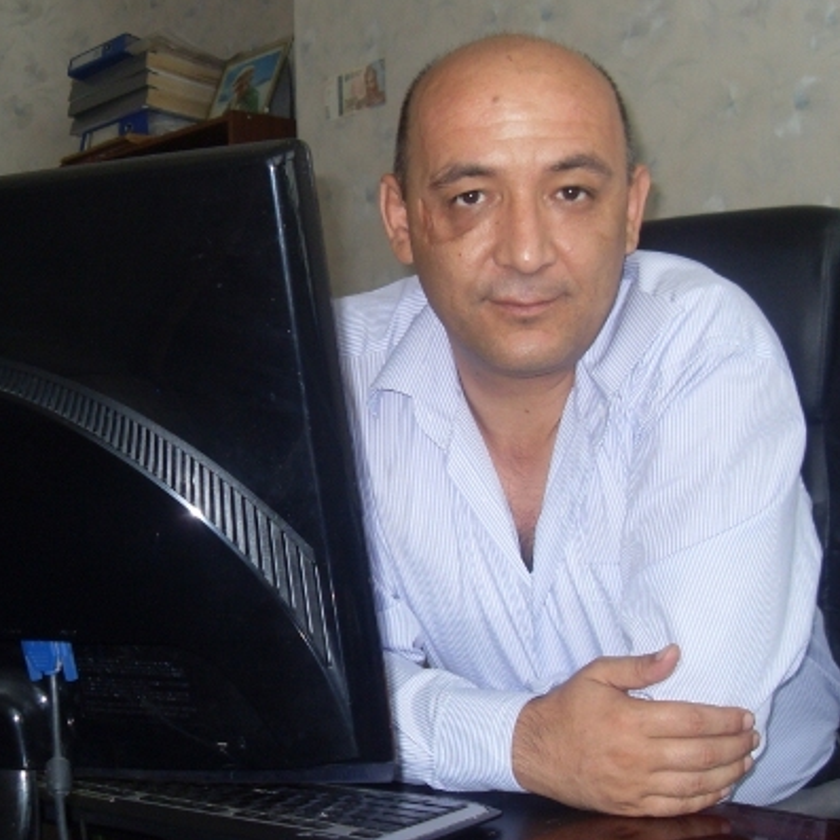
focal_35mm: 44
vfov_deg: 38.3
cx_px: 435
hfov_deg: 38.3
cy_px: 419
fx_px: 1208
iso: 100
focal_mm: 6.3
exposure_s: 1/45
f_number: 2.8
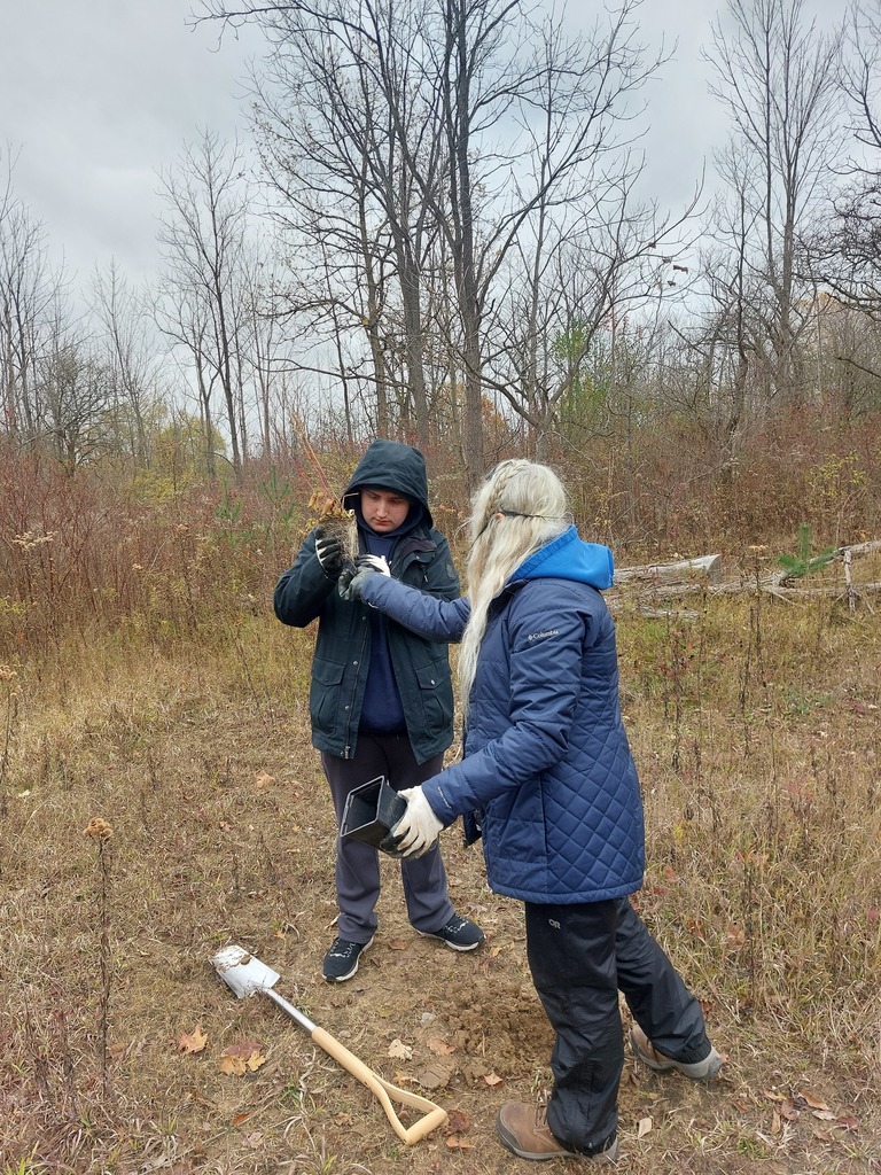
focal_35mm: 24
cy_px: 588
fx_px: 814
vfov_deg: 71.6
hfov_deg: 56.8
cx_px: 440
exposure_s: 1/287
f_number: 1.8
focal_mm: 5.23
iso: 25
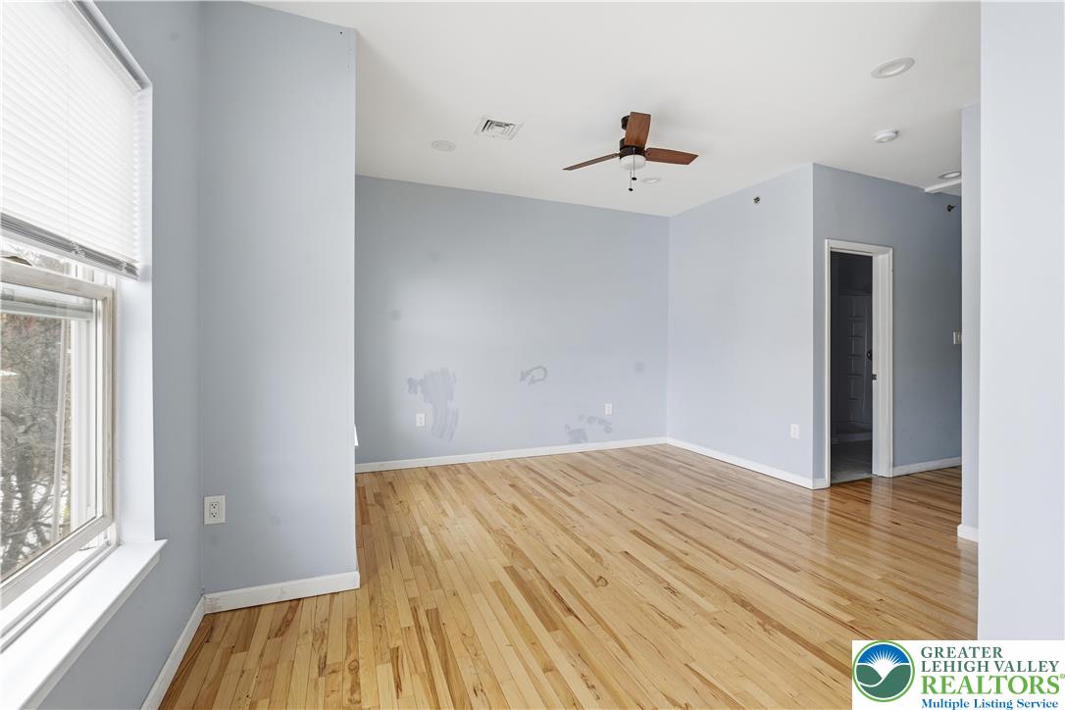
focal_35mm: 16
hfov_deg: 96.7
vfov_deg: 73.7
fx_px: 473
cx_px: 532
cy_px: 355
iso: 250
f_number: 8
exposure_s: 1/160
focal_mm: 16
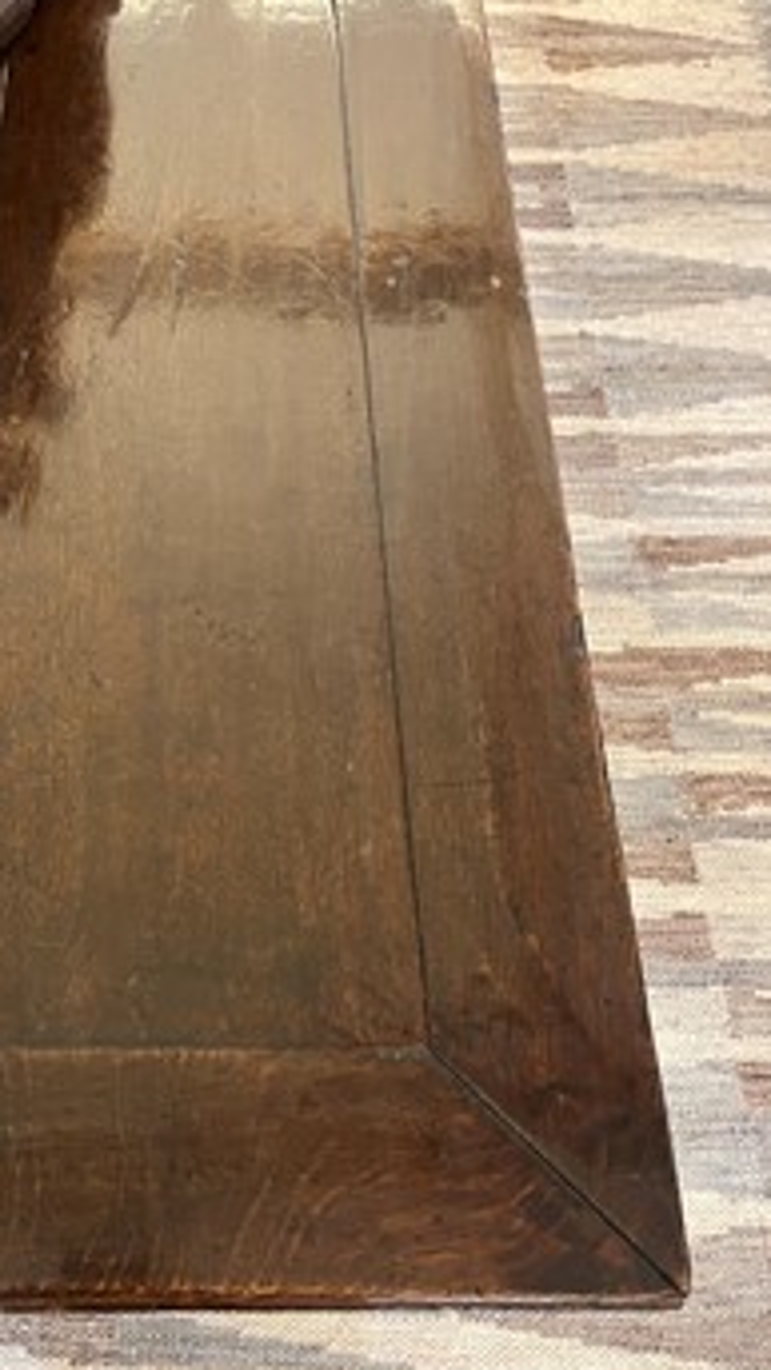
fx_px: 1199
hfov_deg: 34.8
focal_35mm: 33
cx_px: 184
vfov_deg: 59.5
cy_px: 711
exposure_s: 1/50
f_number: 1.6
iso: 400
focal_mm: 5.1
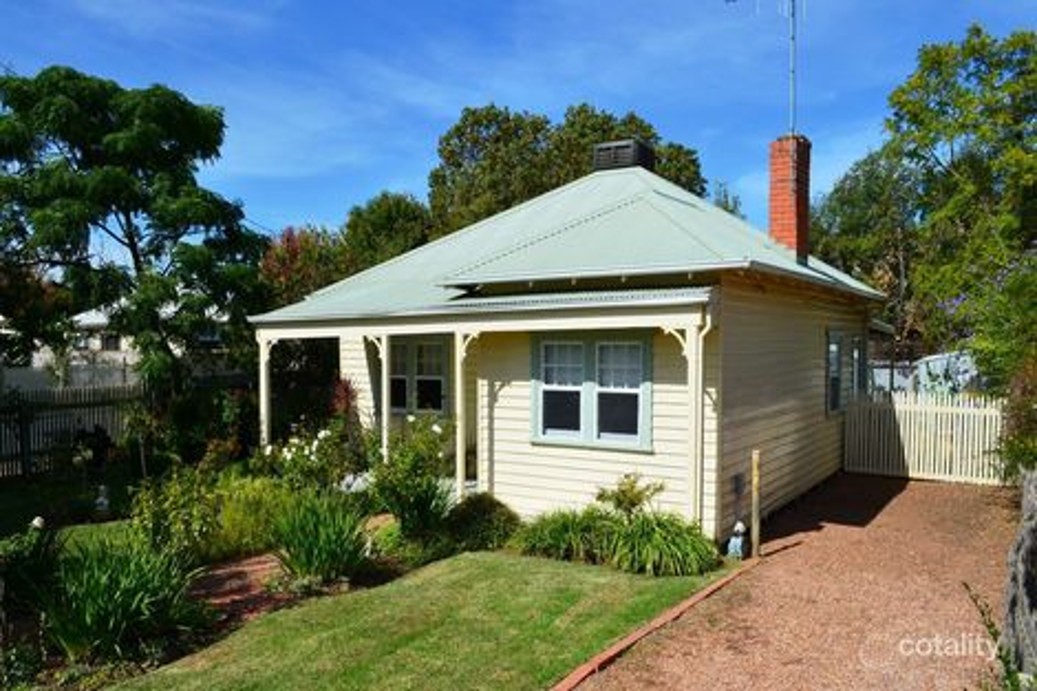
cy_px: 346
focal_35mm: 27
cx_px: 518
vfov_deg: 47.9
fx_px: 777
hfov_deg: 67.4
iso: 200
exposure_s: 1/400
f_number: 11
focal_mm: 18
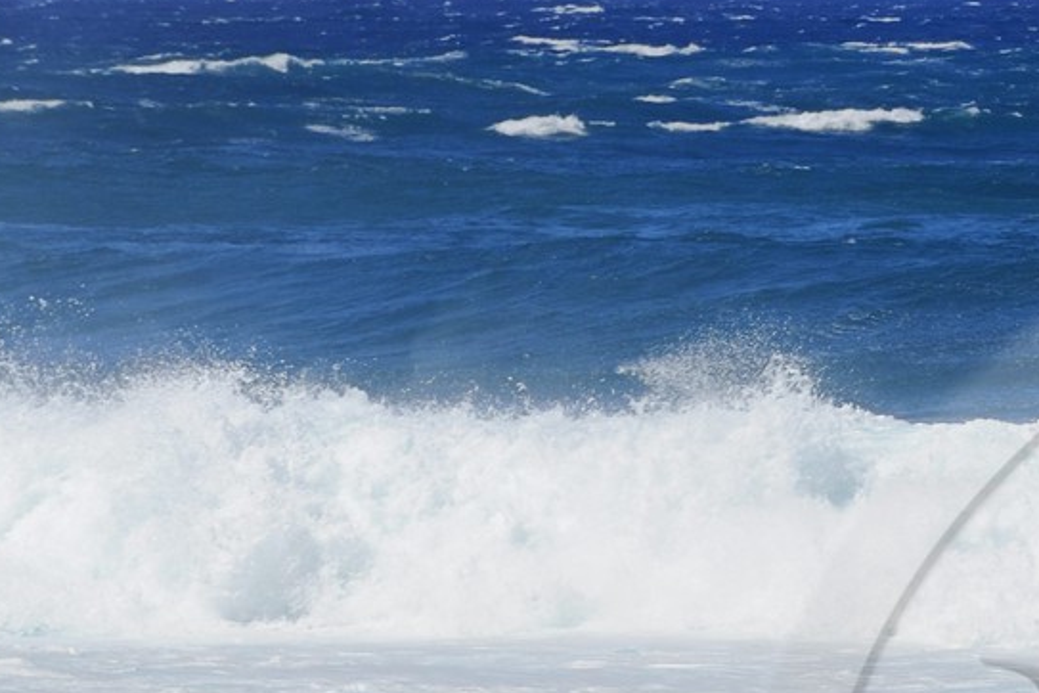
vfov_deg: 2.3
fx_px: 16998
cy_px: 963
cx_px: 1506
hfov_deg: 3.5
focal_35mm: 589
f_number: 16
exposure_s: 1/250
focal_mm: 200
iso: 200
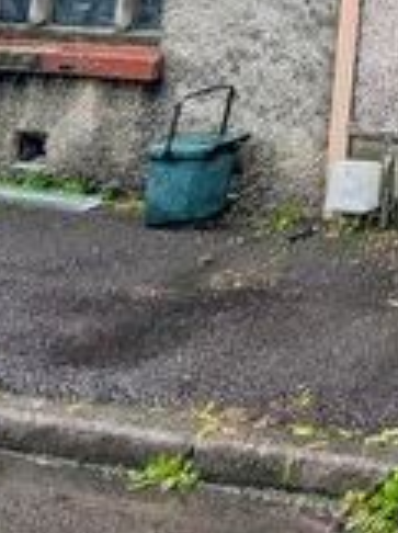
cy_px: -327
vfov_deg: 21.9
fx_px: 1061
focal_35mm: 69
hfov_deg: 13.8
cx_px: 998
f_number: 2.2
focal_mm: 2.35
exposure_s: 1/325
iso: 50
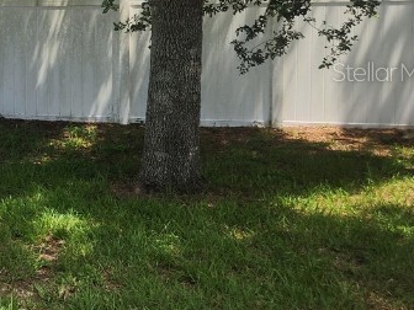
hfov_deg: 23.2
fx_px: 837
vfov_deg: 20.8
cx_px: -182
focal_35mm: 70
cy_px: 71
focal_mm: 5.4
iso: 20
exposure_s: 1/1297
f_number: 1.8
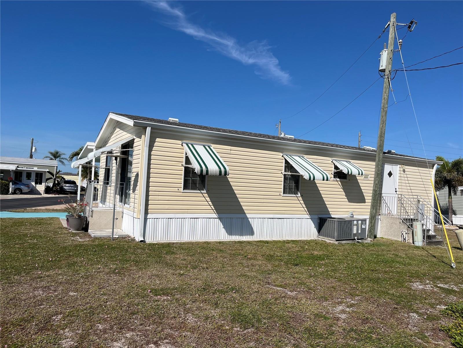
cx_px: 232
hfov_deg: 67.3
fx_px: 348
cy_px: 174
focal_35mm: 26
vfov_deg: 53.1
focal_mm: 5.1
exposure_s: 1/7874
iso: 50
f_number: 1.6
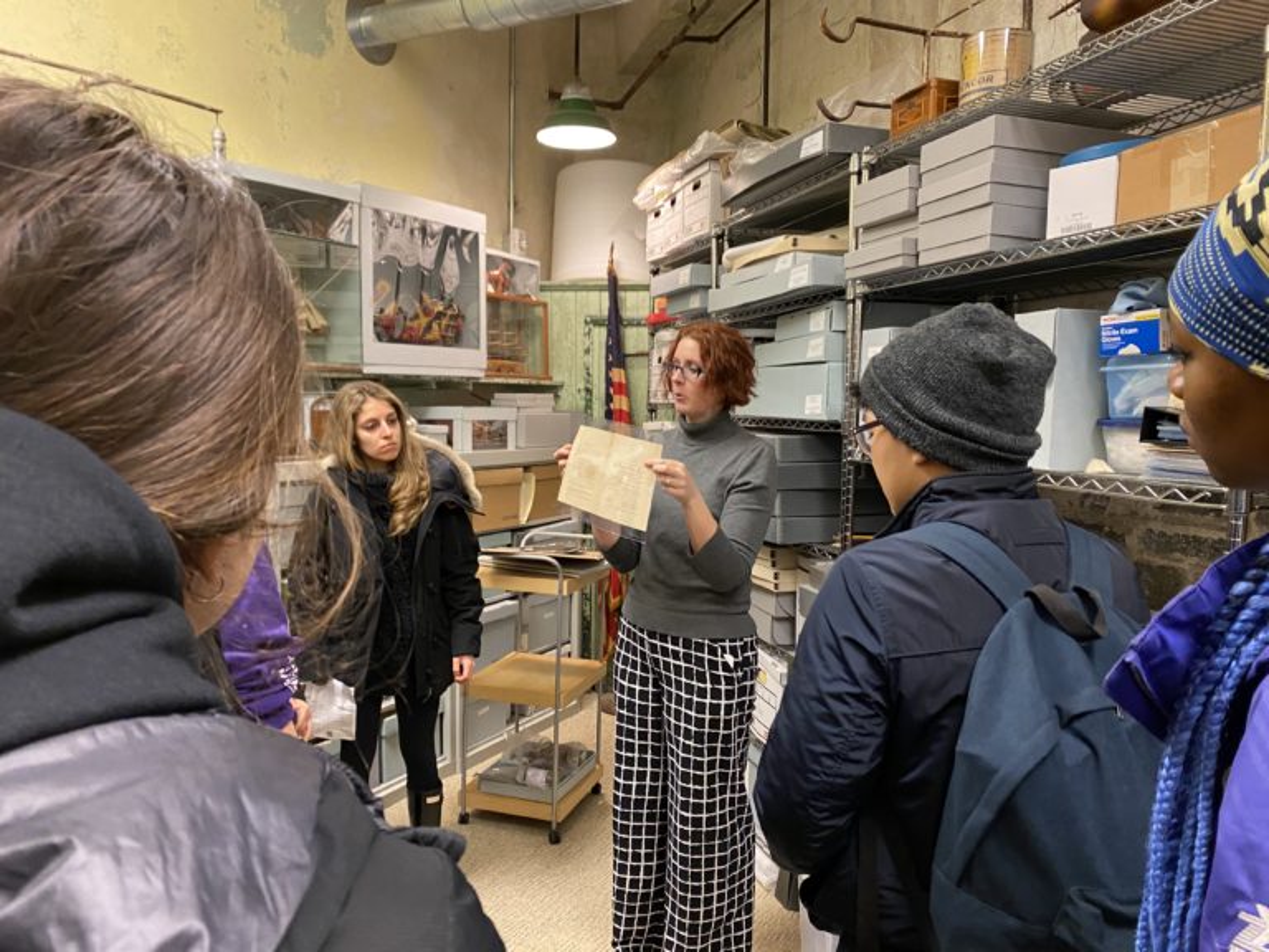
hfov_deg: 67.3
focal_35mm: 26
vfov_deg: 53.1
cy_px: 476
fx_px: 953
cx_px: 634
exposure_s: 1/40
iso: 320
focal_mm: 4.25
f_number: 1.8
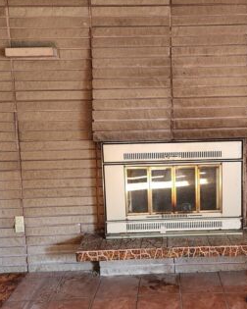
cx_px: 174
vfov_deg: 47.9
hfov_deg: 38.5
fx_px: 347
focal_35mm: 38
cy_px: 139
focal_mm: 5.4
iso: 640
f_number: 1.8
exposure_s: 1/60
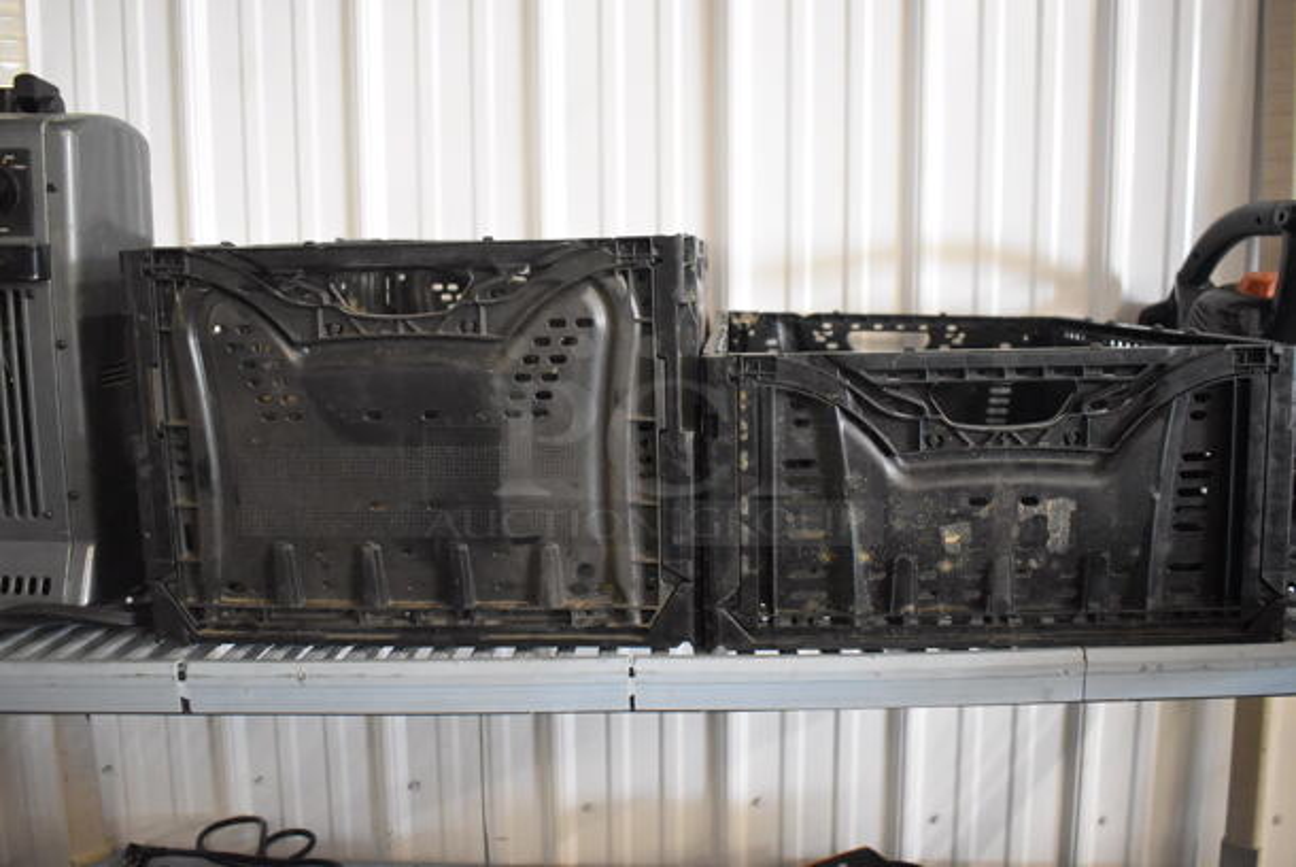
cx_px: 648
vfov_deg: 41.8
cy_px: 434
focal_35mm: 32
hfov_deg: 59.4
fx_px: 1135
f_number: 3.8
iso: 6400
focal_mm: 21
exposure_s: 1/125
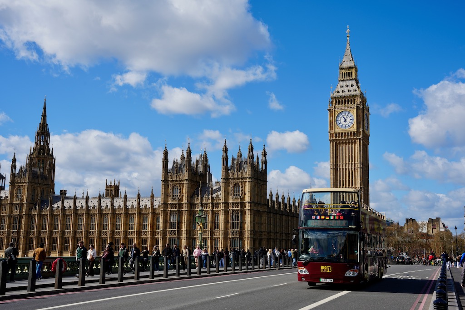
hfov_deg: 45.2
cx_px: 232
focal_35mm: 43
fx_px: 558
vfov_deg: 31.1
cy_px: 155
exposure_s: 1/250
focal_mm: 43.2
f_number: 10
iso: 100
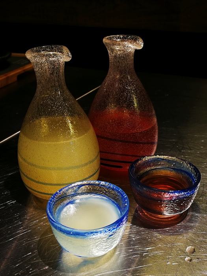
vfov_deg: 49.0
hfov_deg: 37.7
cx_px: 104
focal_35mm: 38
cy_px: 138
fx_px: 303
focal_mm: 3.95
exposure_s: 1/33.3
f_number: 2.2
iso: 250
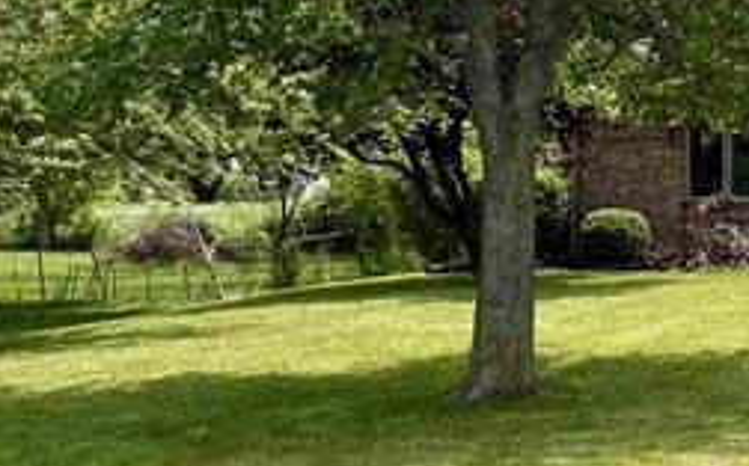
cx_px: 1043
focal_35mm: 112
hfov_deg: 17.2
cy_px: 132
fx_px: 2284
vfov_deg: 11.6
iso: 50
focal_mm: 5.96
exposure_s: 1/4065
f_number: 1.6
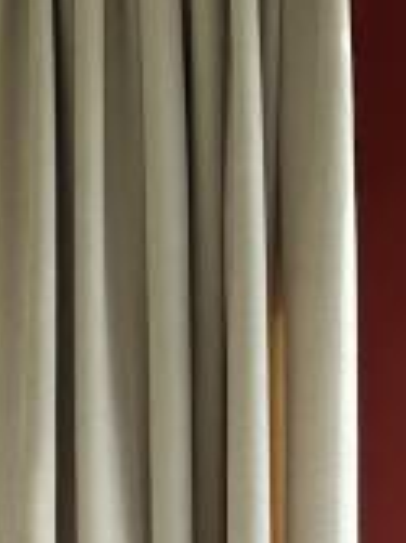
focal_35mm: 153
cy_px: 1042
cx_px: -127
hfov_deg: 9.5
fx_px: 2396
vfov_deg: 11.7
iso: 80
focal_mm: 6.86
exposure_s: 1/903
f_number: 1.78
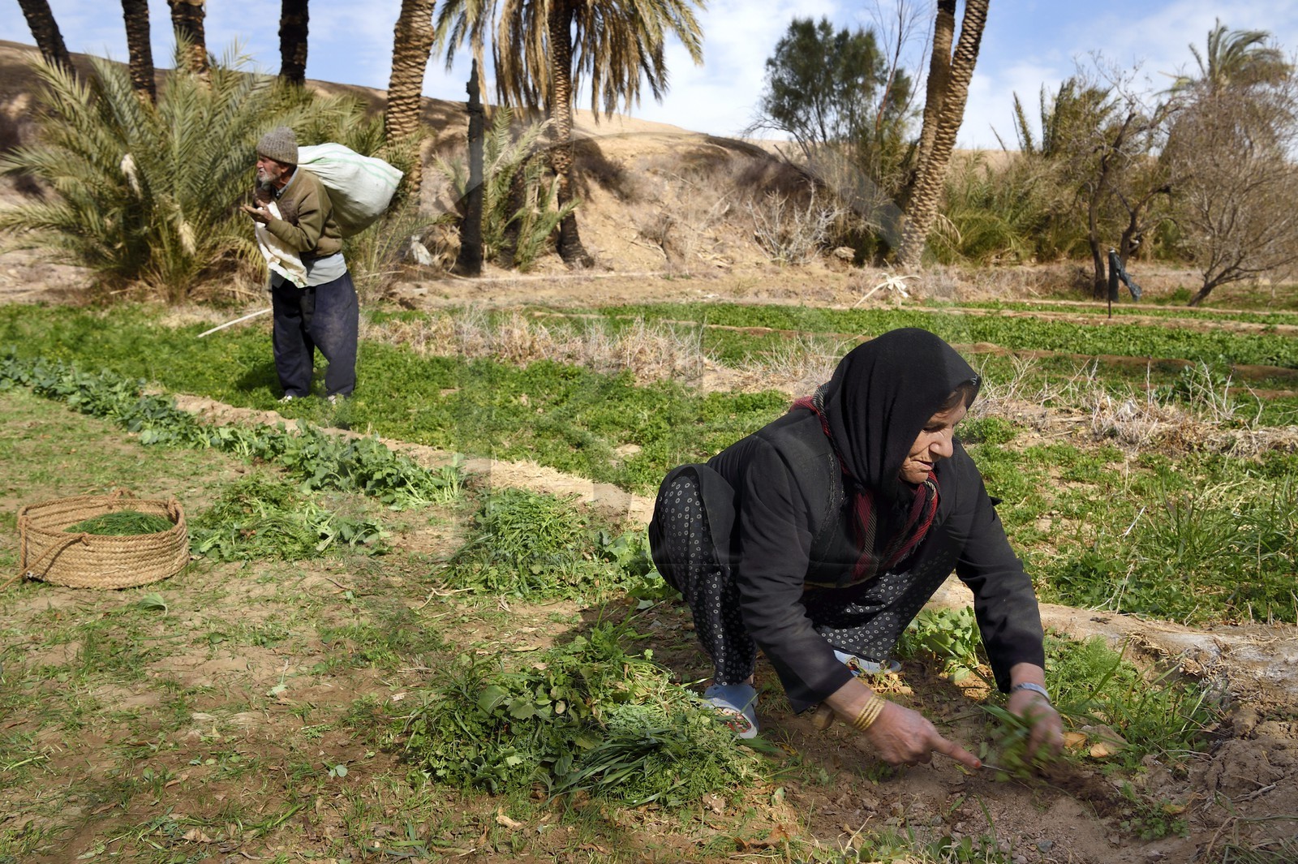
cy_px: 432
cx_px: 649
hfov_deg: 55.8
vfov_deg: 38.8
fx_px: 1225
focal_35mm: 34
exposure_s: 1/160
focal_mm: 34
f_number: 10
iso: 200
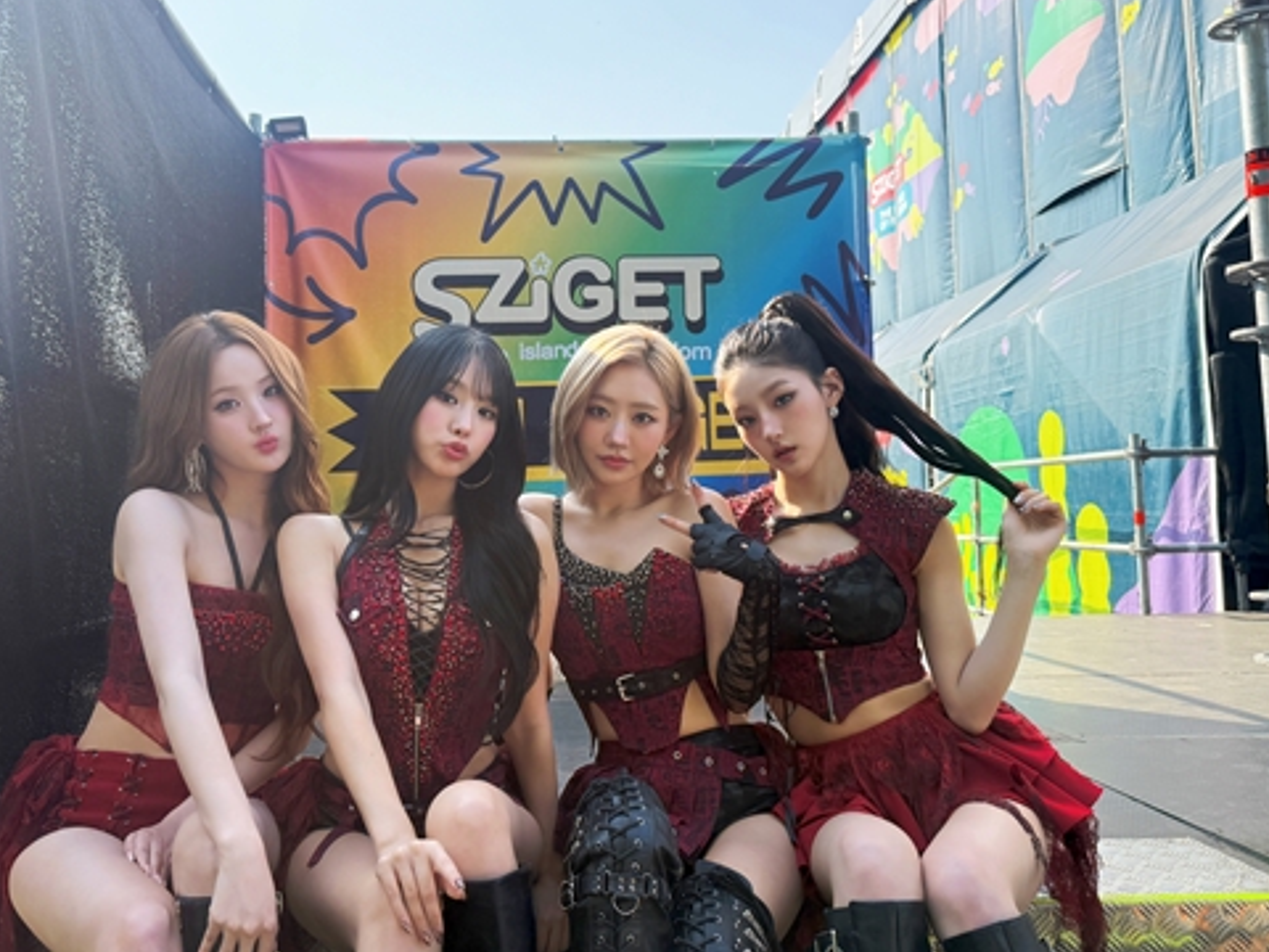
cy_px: 389
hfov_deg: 59.7
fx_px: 1100
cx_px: 542
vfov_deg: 46.6
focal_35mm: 30
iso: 100
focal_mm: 6.76
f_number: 1.78
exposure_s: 1/2907
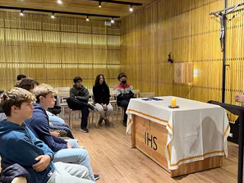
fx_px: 247
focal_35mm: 35
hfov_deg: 52.0
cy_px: 94
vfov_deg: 40.7
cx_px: 153
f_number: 1.6
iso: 160
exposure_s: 1/50
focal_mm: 5.1
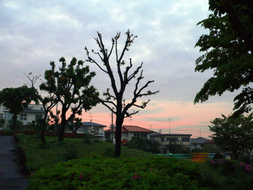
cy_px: 95
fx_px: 278
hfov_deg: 49.0
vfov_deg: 37.7
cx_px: 126
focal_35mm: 38
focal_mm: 6.4
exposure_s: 1/80
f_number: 2.8
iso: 400
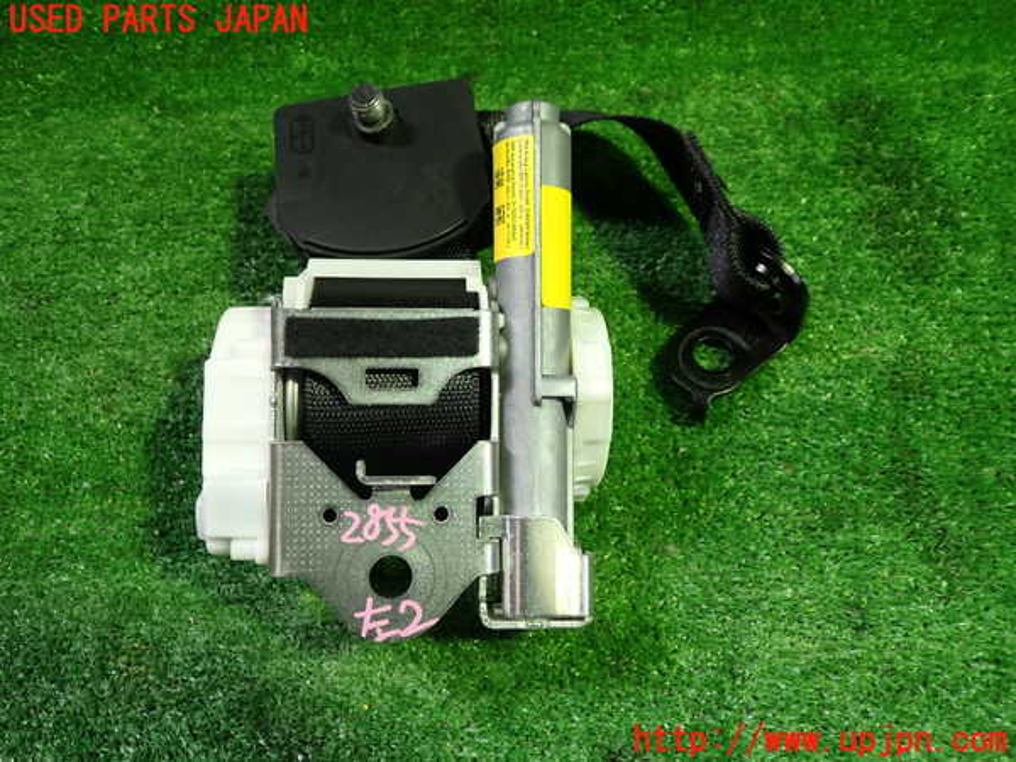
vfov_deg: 46.8
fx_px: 881
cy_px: 381
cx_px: 508
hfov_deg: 60.0
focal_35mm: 30
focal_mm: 5.4
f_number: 2.3
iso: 200
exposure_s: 1/50
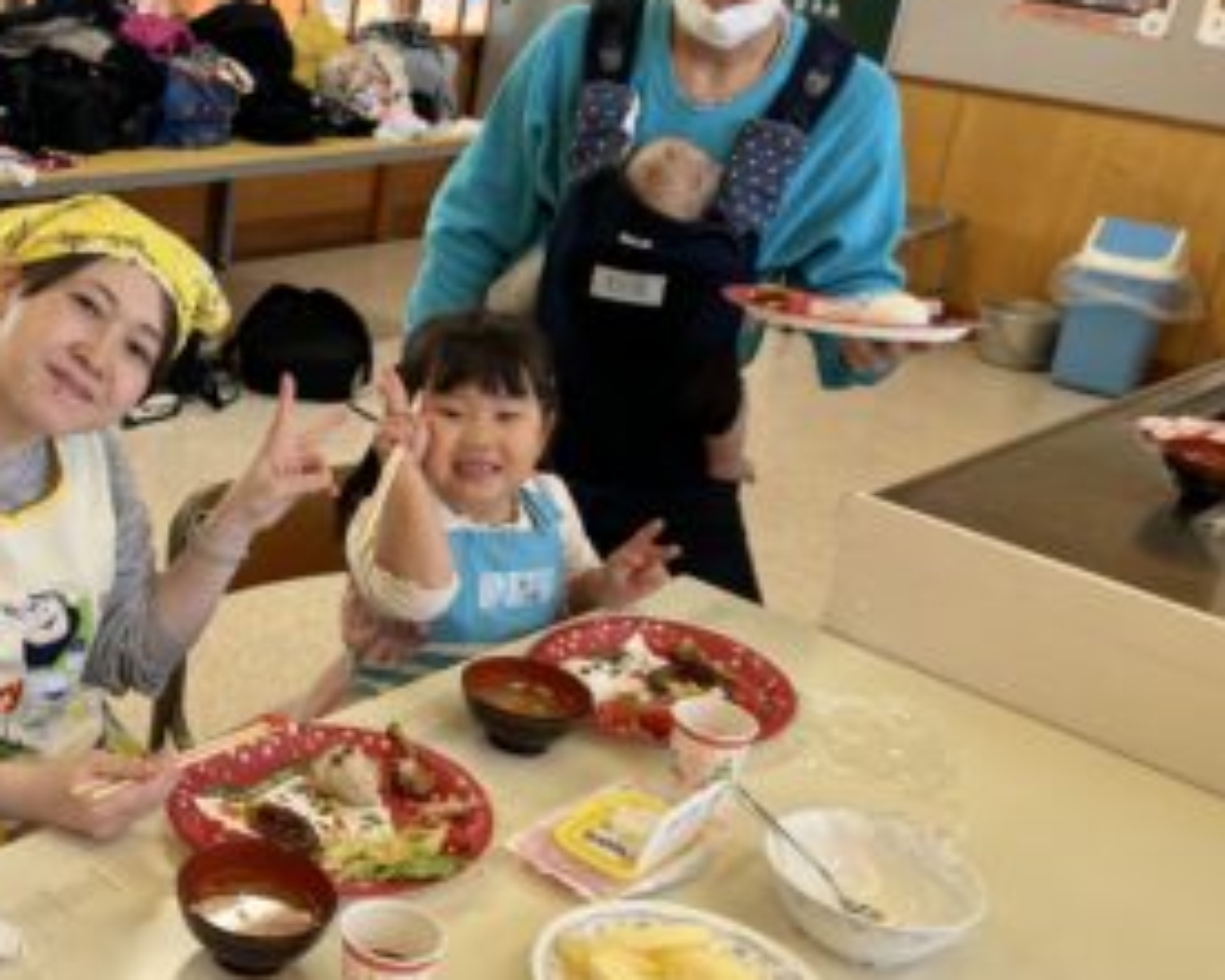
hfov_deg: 37.8
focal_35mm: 46
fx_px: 1668
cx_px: 138
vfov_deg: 32.8
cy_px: 481
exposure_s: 1/121
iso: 50
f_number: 1.5
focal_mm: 5.7
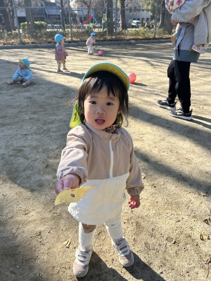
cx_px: 106
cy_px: 140
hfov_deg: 53.1
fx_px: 211
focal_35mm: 26
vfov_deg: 67.3
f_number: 1.5
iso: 50
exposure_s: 1/1724
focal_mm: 5.7
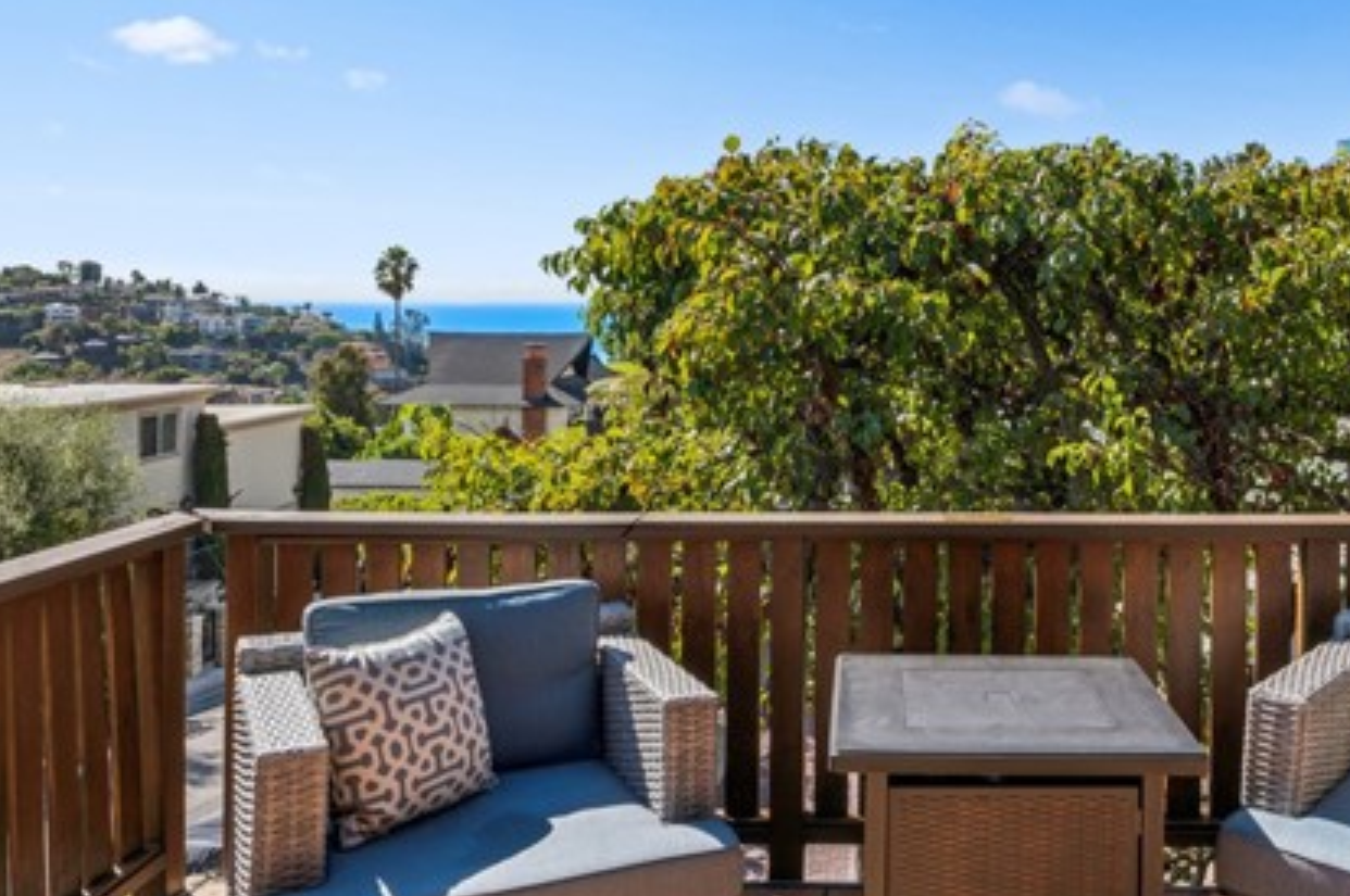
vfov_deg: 38.4
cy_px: 314
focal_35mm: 34
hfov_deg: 54.9
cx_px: 877
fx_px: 1273
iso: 80
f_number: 10
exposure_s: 1/100
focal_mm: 22
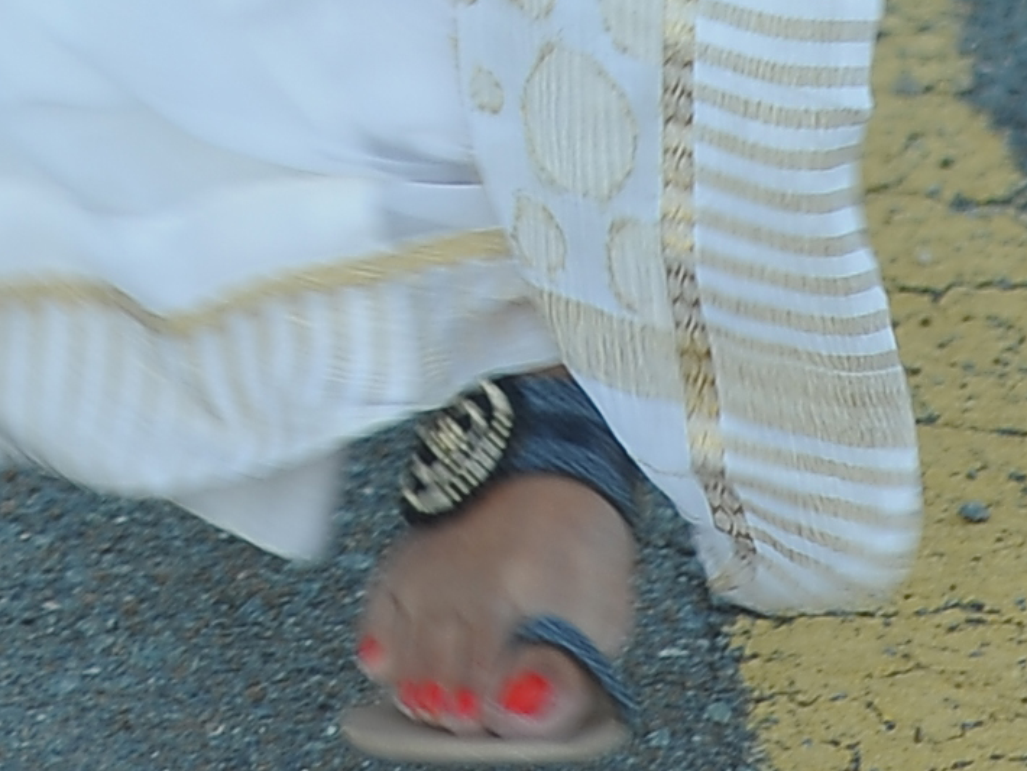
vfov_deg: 4.8
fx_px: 8547
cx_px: -312
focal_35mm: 288
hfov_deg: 6.8
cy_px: -2064
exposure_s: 1/160
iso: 200
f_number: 2.8
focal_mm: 50
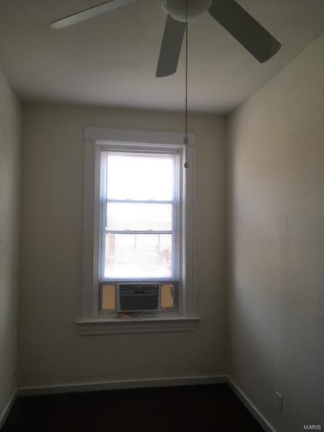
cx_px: 162
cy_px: 216
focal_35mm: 29
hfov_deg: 48.2
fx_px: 362
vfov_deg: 61.7
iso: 25
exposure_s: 1/60
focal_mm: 4.15
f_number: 2.2
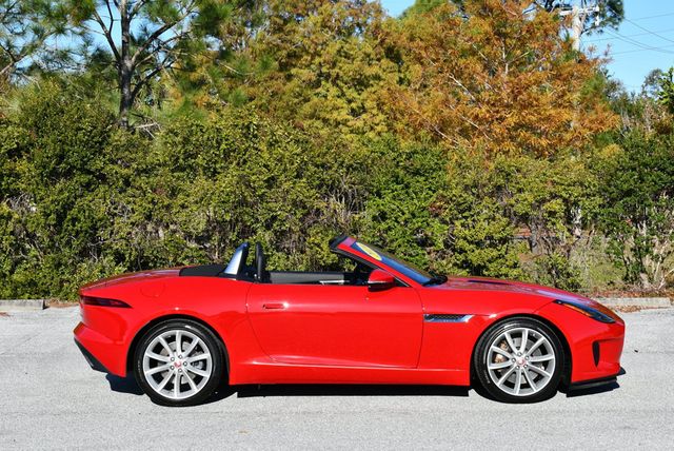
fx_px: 1499
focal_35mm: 80
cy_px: 226
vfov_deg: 17.1
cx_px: 337
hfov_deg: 25.3
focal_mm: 40
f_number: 8
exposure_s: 1/250
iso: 100
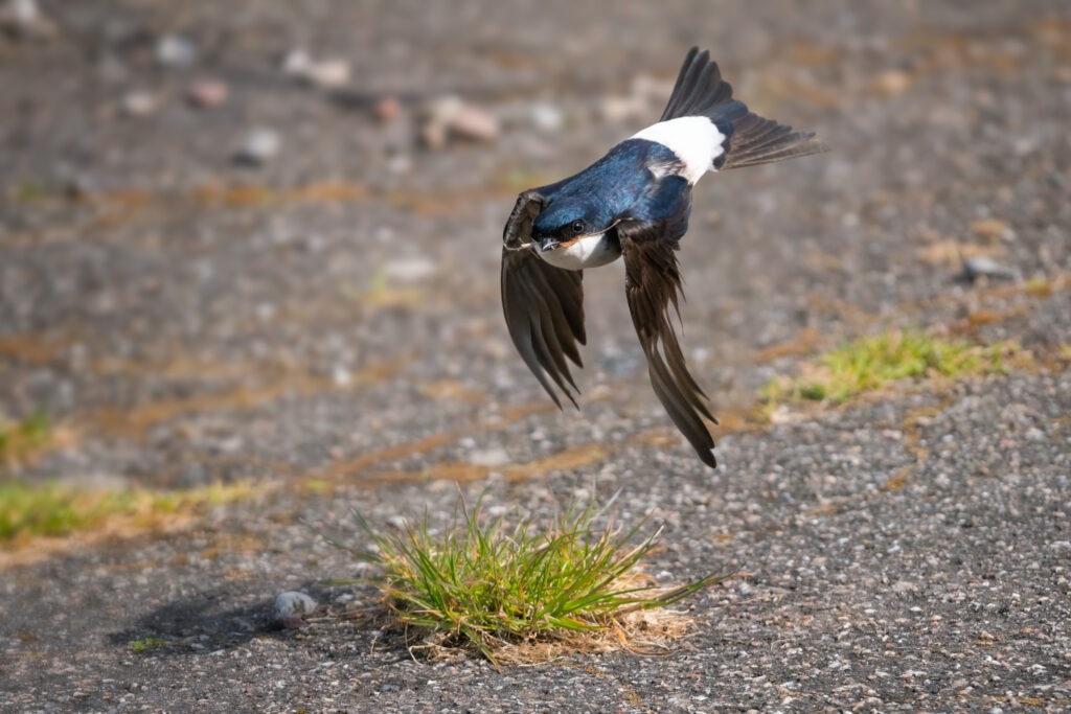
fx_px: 11901
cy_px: 357
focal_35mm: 400
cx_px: 536
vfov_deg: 3.4
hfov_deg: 5.2
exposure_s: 1/3200
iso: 2000
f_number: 8
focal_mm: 400
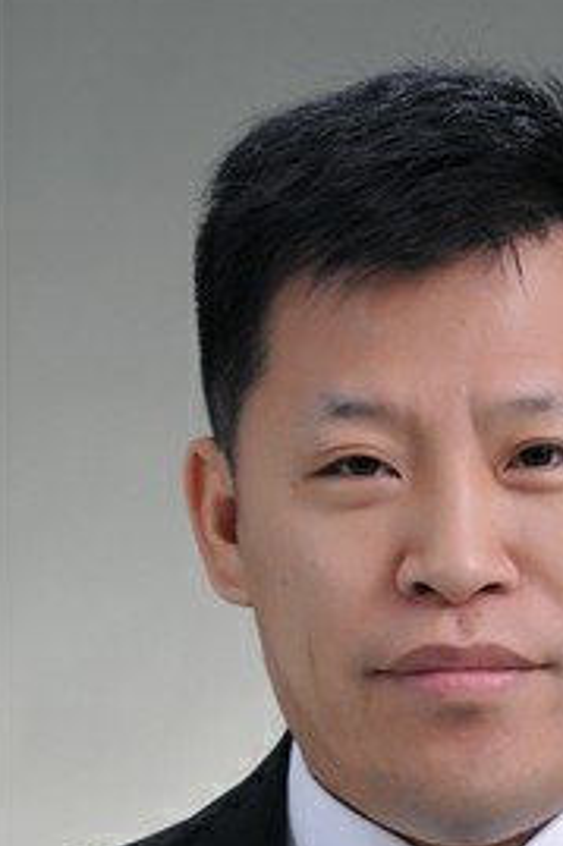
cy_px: 662
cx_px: 459
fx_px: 5022
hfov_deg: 6.4
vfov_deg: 9.6
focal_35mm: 214
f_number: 5.6
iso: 160
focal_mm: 85
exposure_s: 1/125
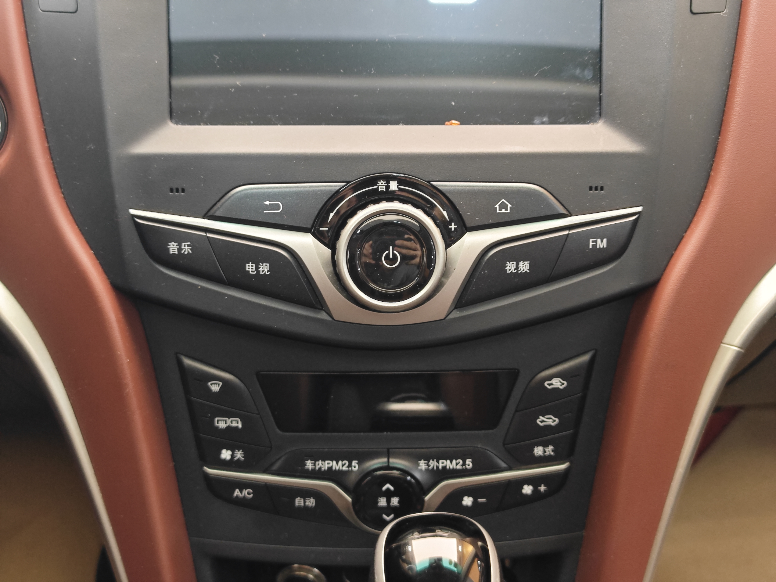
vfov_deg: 31.5
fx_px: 1031
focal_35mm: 46
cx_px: 388
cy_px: 291
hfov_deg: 41.2
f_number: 1.9
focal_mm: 8.7
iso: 640
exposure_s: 1/25
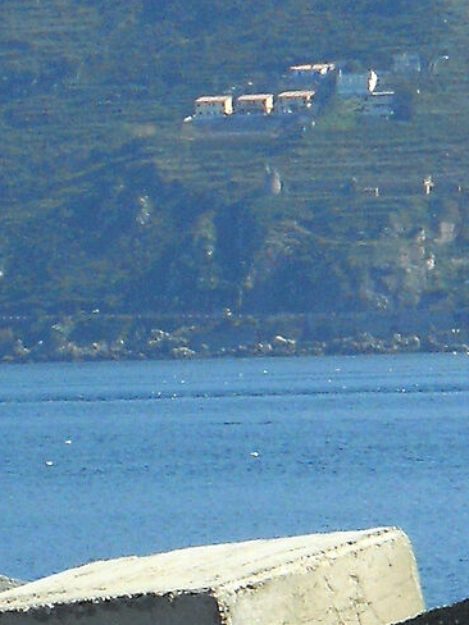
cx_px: -479
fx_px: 10044
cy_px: 781
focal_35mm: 556
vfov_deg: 3.6
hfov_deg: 2.7
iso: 100
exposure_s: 1/500
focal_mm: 20.3
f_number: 5.9
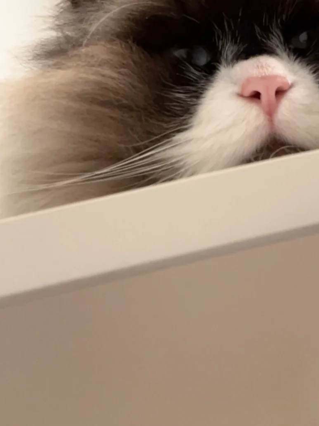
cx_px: 223
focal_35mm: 42
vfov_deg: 44.6
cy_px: 172
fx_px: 516
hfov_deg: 33.9
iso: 250
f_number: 2.2
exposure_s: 1/50
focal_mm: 2.71
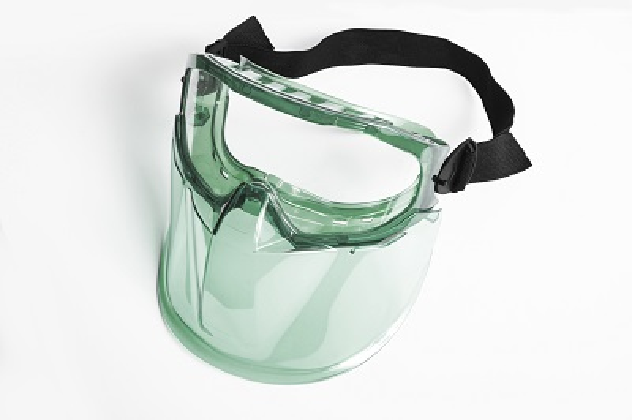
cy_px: 210
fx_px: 1491
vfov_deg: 16.0
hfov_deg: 23.9
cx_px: 316
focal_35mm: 85
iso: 100
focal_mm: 85
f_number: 16
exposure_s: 1/160
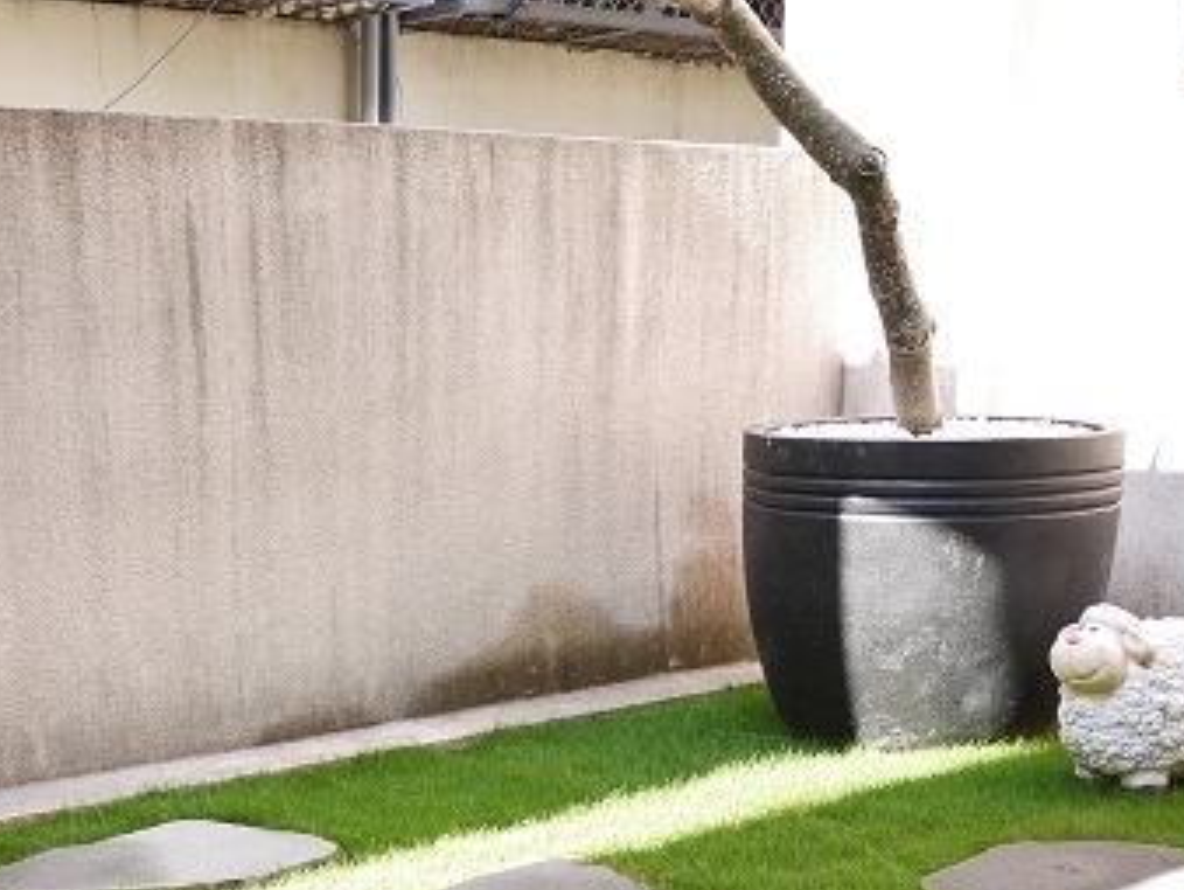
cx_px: 224
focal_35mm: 53
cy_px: 834
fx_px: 1814
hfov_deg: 34.9
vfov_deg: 26.5
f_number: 2.5
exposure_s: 1/200
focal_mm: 14
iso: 100
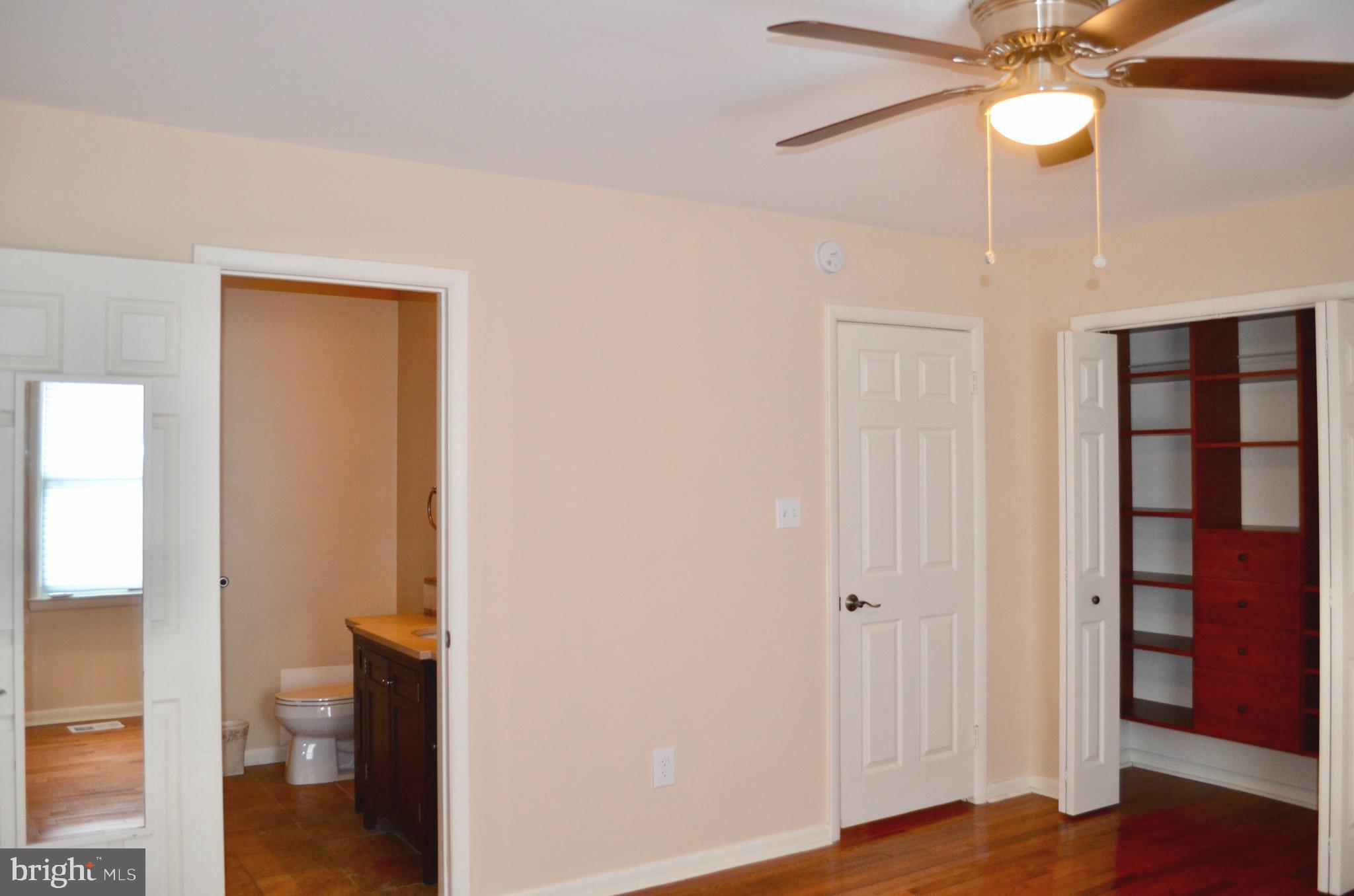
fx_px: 1126
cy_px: 448
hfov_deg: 62.0
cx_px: 677
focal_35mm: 30
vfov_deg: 43.4
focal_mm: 20
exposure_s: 1/60
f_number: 3.8
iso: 560
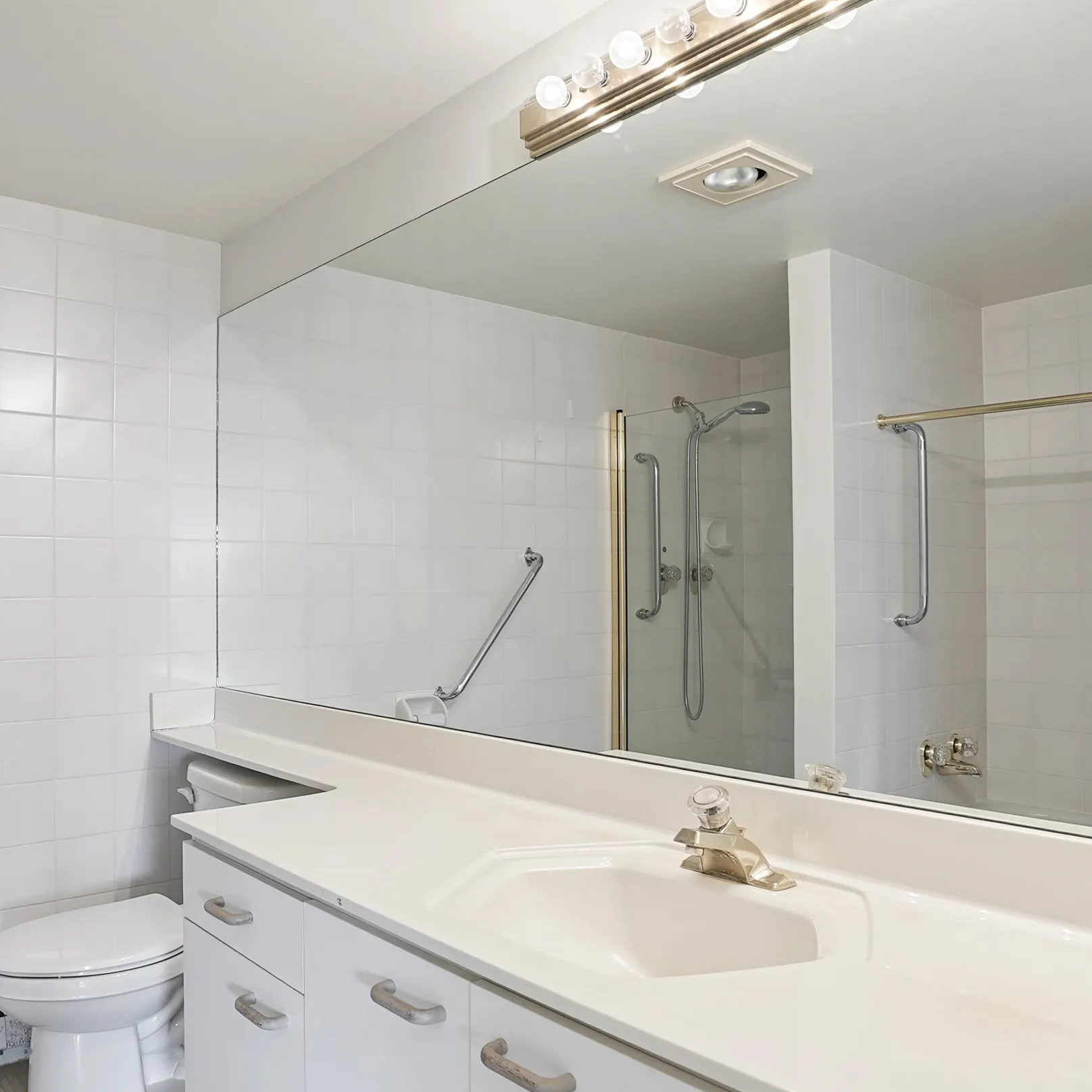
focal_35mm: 26
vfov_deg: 60.6
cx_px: 412
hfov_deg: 60.2
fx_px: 928
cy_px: 638
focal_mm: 16
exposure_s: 1/1.25
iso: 160
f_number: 8
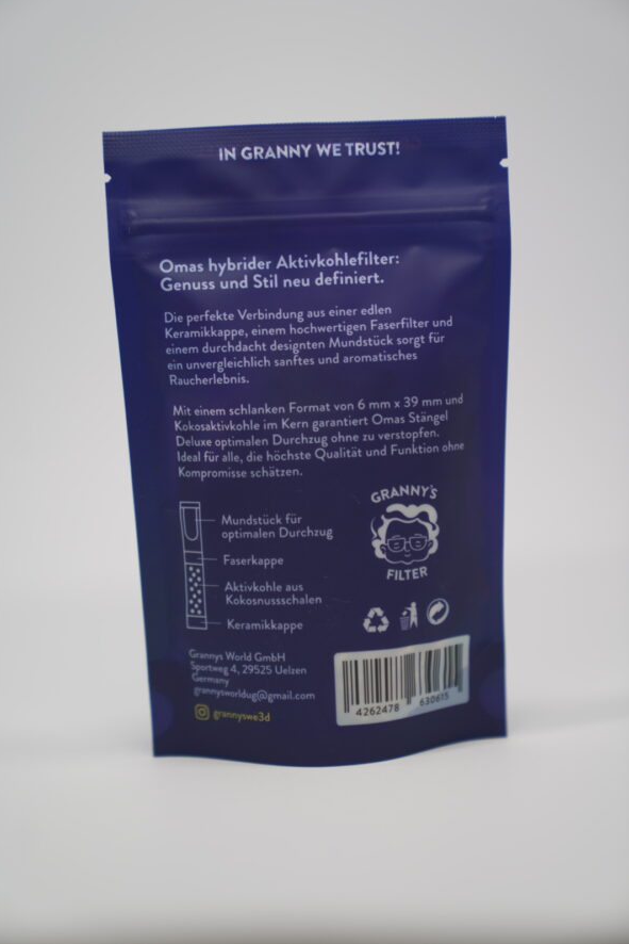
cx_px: 315
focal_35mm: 71
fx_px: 1860
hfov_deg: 19.2
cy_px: 467
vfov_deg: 28.4
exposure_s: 1/100
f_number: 2.8
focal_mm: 70
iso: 100
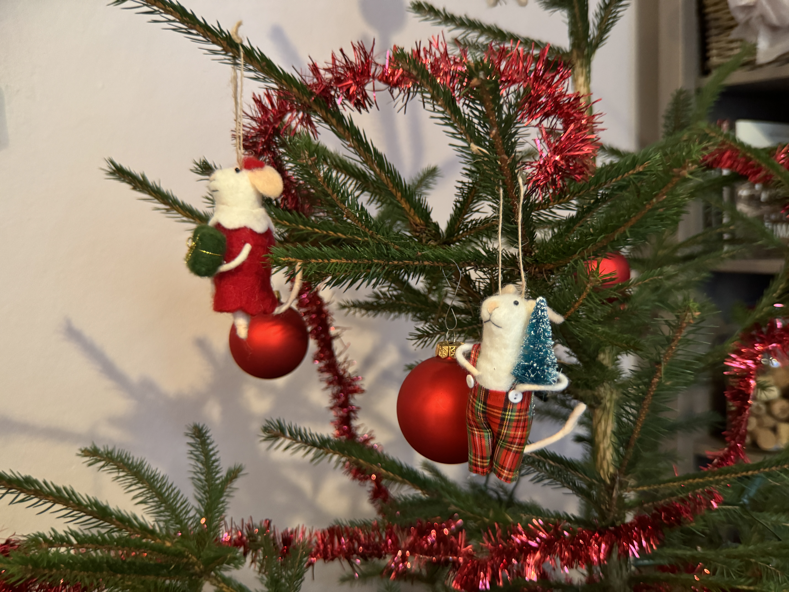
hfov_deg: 71.6
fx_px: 547
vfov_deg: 56.8
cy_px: 296
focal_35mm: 24
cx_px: 394
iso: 800
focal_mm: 6.86
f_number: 1.78
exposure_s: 1/33
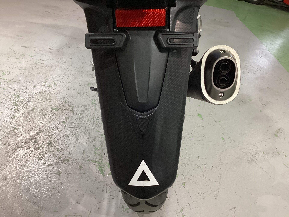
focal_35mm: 31
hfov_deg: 58.4
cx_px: 144
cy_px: 108
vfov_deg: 45.4
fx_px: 259
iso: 100
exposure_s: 1/60
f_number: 2.4
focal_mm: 3.3
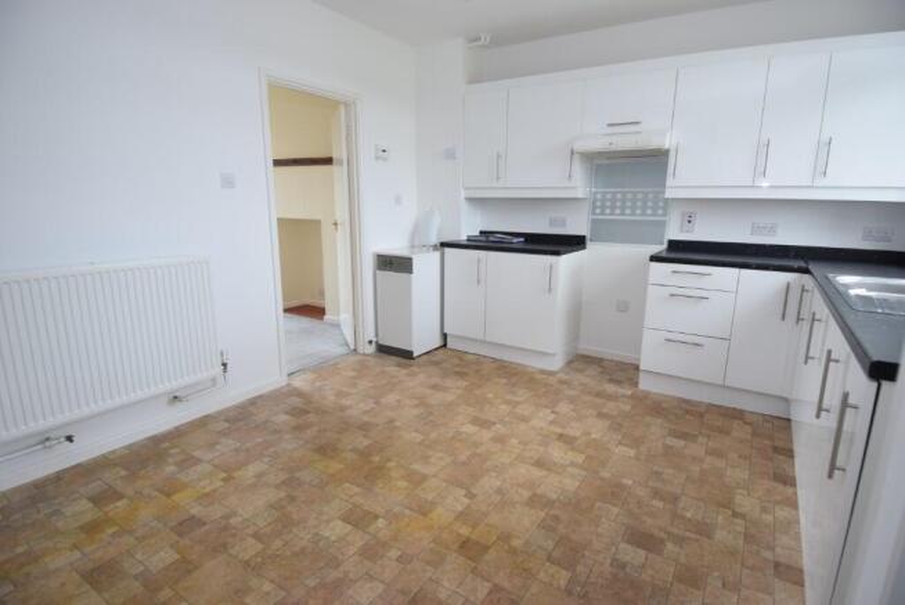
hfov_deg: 90.0
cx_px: 452
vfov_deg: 67.5
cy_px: 302
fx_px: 453
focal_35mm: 18
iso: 400
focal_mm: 12
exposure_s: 1/100
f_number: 5
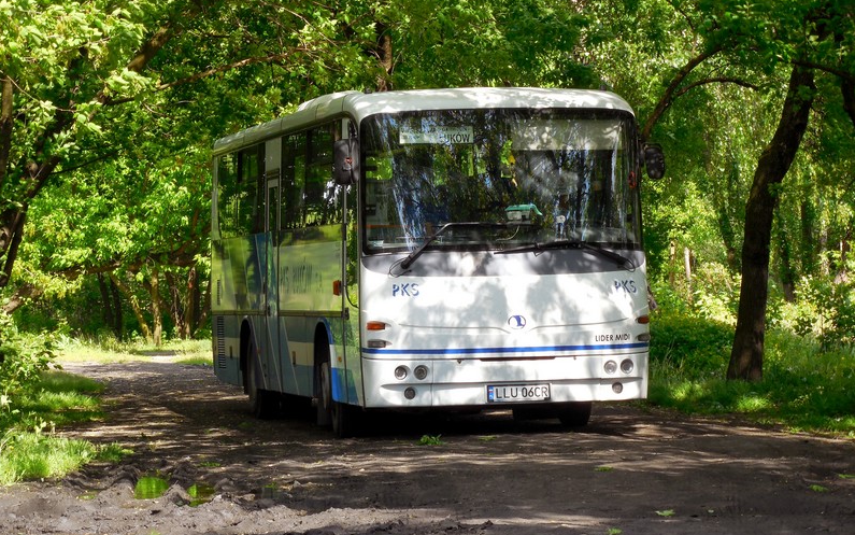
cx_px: 427
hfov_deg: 13.0
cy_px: 253
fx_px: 3752
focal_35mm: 161
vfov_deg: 8.1
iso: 125
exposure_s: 1/125
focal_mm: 27.2
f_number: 4.9
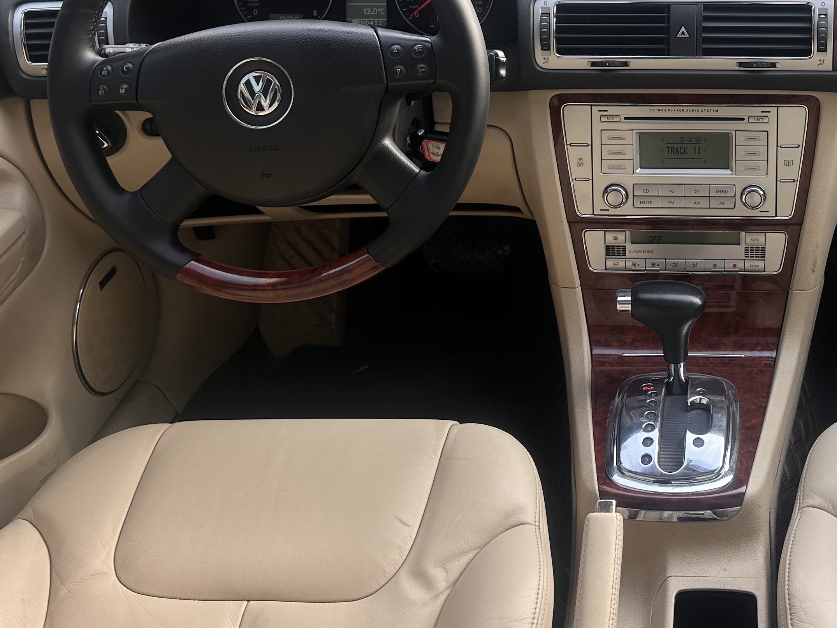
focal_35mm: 45
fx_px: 1088
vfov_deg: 31.4
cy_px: 134
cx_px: 677
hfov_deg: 40.2
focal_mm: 6.86
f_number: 1.78
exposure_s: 1/284
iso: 80
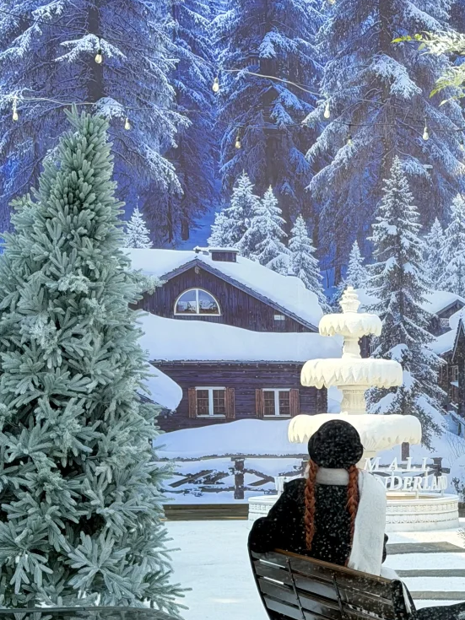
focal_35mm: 94
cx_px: 320
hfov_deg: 15.7
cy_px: 419
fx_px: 1684
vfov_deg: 20.8
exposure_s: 1/2494
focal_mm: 6.76
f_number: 1.78
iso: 64
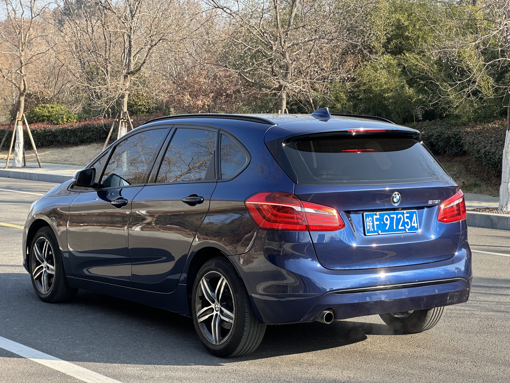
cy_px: 192
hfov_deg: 25.3
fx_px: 1134
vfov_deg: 19.1
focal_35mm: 77
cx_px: 255
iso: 32
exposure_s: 1/153
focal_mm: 9
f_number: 2.8
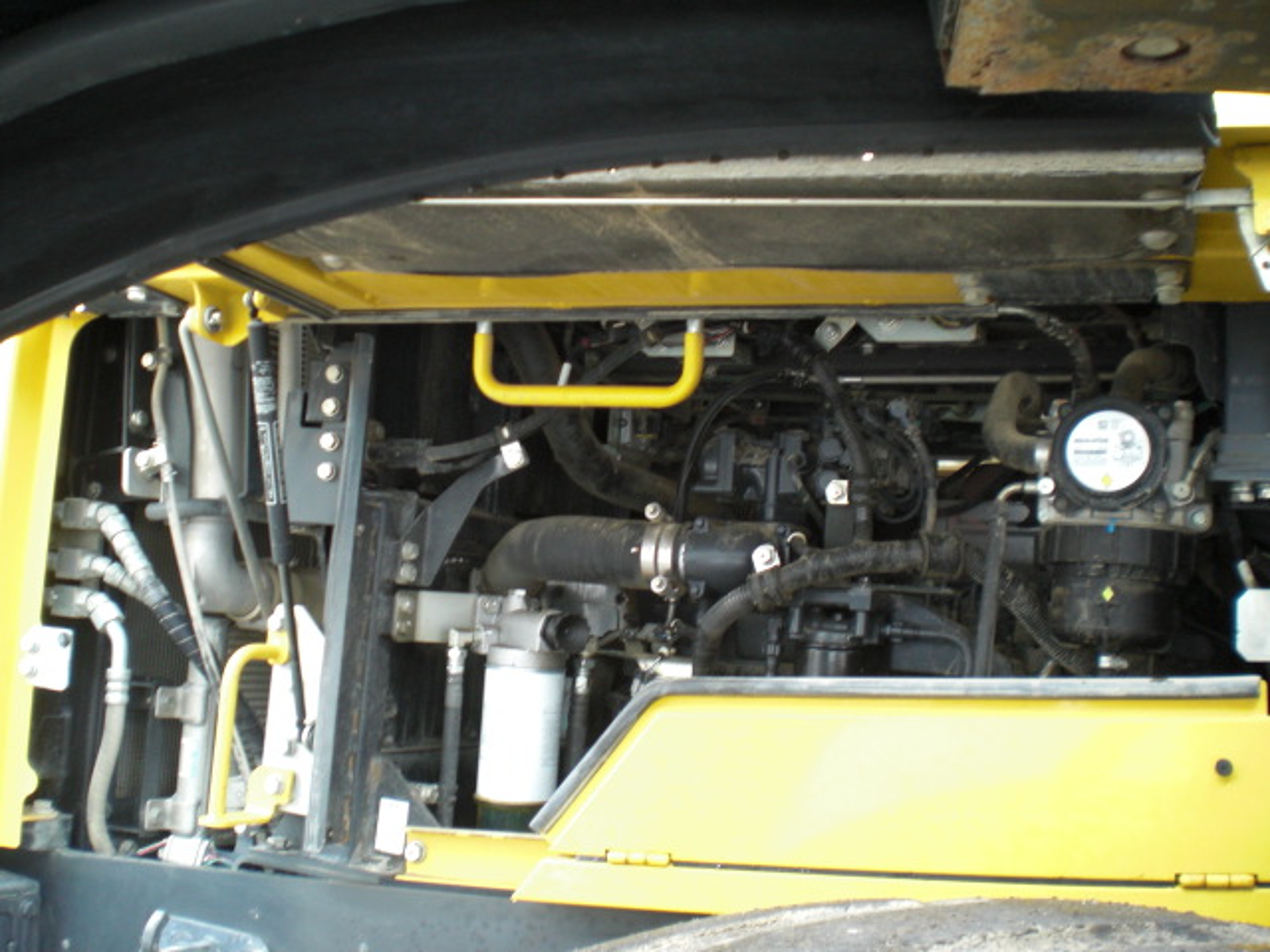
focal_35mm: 38
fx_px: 1394
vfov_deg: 37.7
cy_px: 476
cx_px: 635
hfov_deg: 49.0
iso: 200
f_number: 3.1
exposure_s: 1/20
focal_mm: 6.3
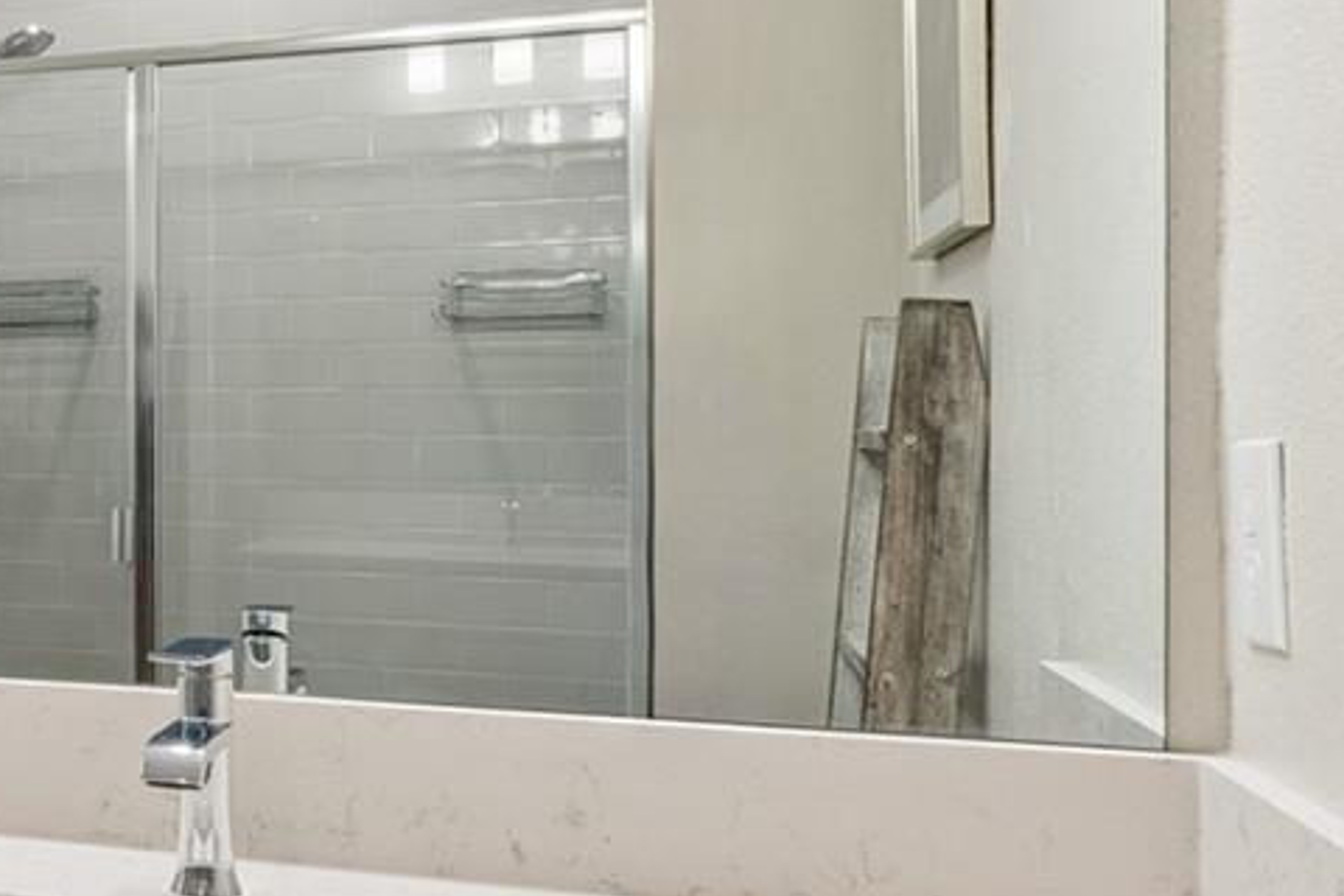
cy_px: 395
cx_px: -442
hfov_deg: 30.4
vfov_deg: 27.0
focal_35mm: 50
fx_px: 1867
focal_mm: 10
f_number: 7.1
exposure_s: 1/3.33
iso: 100
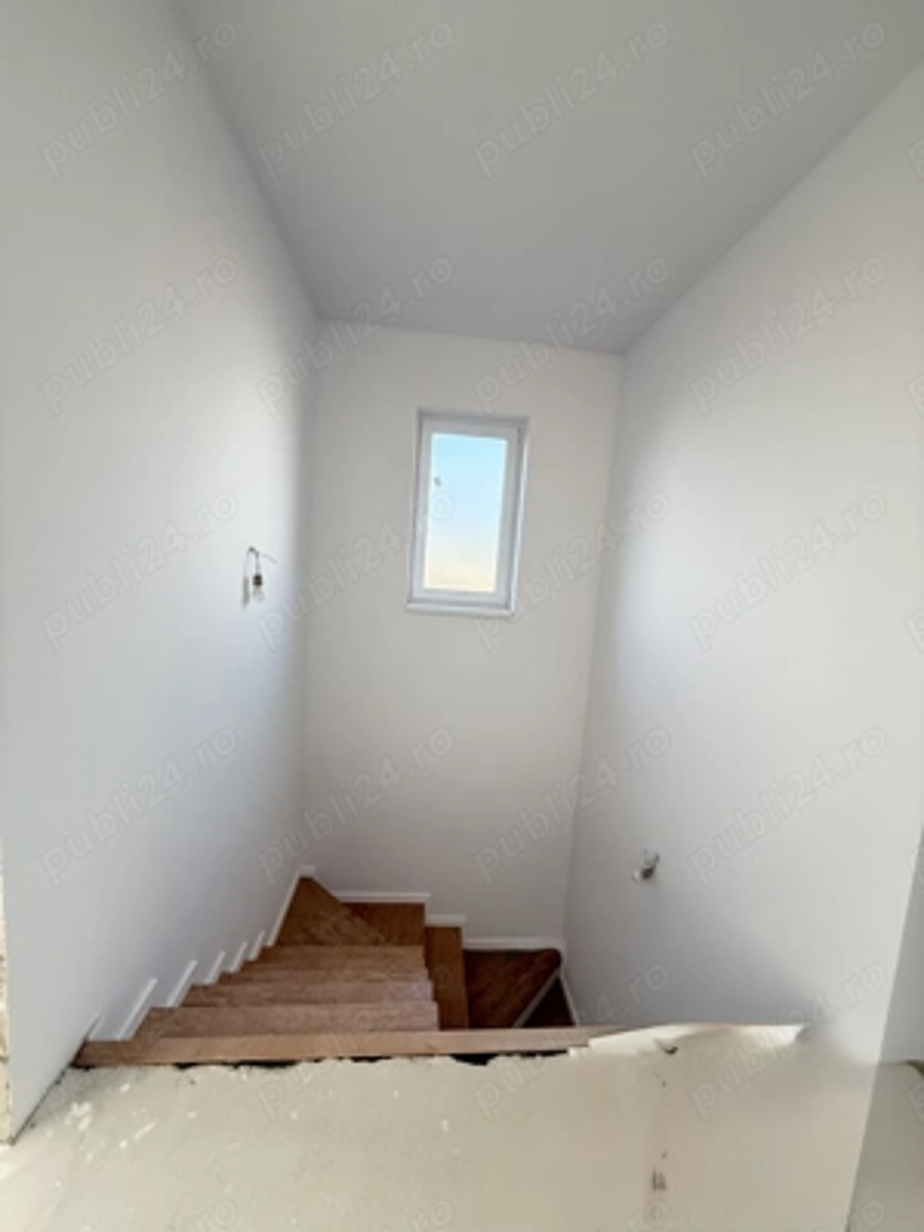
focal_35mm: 14
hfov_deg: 85.7
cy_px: 616
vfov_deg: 102.1
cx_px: 462
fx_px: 498
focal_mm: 2.22
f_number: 2.2
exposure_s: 1/99
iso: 250
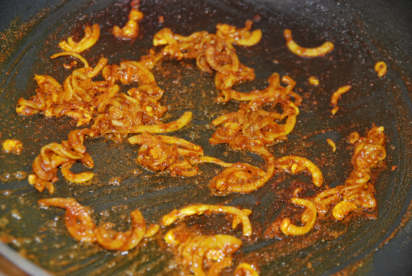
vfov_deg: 18.2
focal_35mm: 75
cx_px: 206
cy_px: 138
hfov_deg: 27.0
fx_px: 859
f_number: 3.5
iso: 250
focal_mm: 50
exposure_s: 1/60
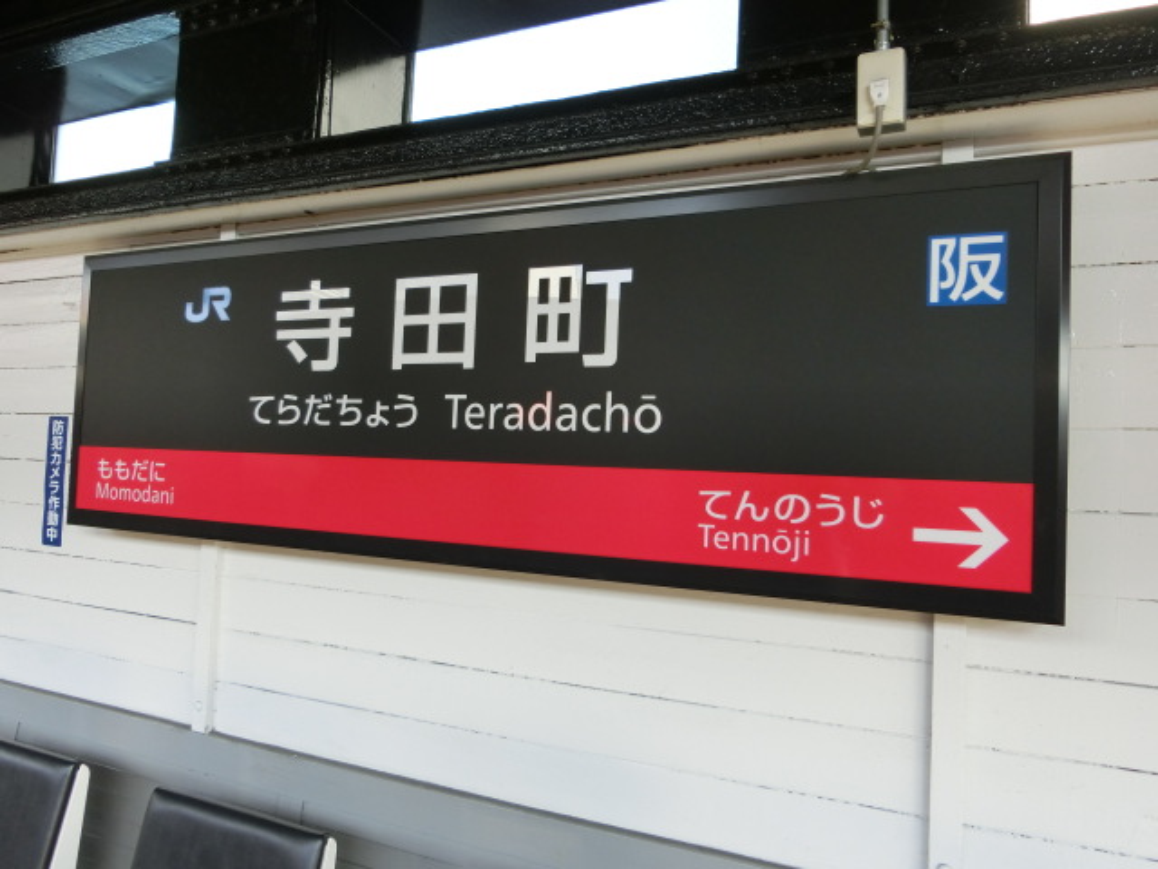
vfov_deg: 54.9
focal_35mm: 25
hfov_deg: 69.4
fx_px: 836
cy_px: 434
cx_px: 579
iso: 125
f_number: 3.5
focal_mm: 4.5
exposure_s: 1/125
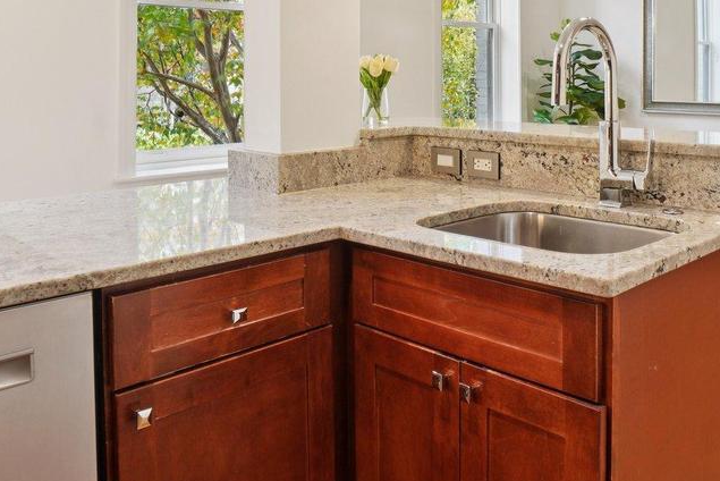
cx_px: 485
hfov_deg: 54.5
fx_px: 680
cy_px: 90
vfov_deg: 37.4
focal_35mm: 34
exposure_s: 1/3.33
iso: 100
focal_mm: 10
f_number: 7.1
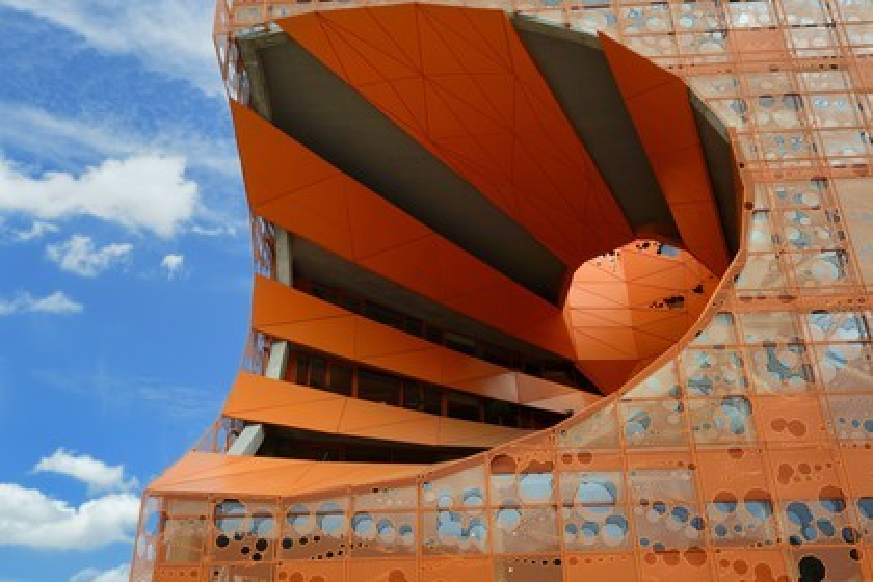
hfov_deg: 54.4
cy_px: 291
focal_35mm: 35
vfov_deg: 37.9
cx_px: 436
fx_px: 849
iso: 400
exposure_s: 1/200
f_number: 14
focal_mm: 35
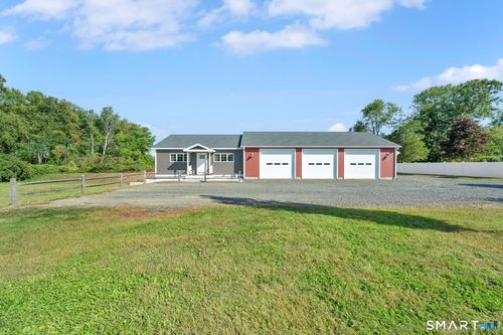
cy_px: 168
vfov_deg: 81.2
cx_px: 252
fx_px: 196
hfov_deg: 104.3
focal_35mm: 14
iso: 800
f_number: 10
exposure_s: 1/1000
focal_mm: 14
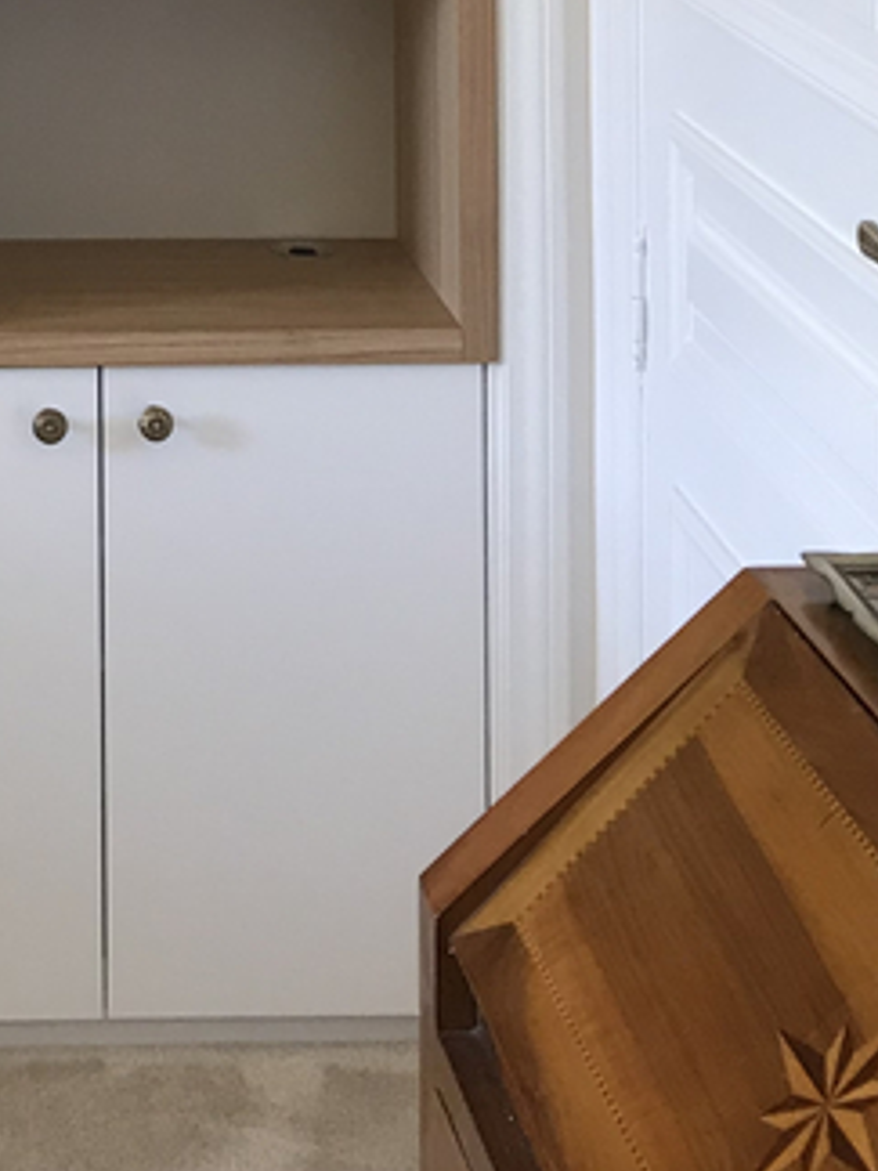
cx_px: -105
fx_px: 2942
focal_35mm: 87
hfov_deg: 16.4
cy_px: -481
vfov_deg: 20.0
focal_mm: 3.99
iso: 20
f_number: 1.8
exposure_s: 1/33
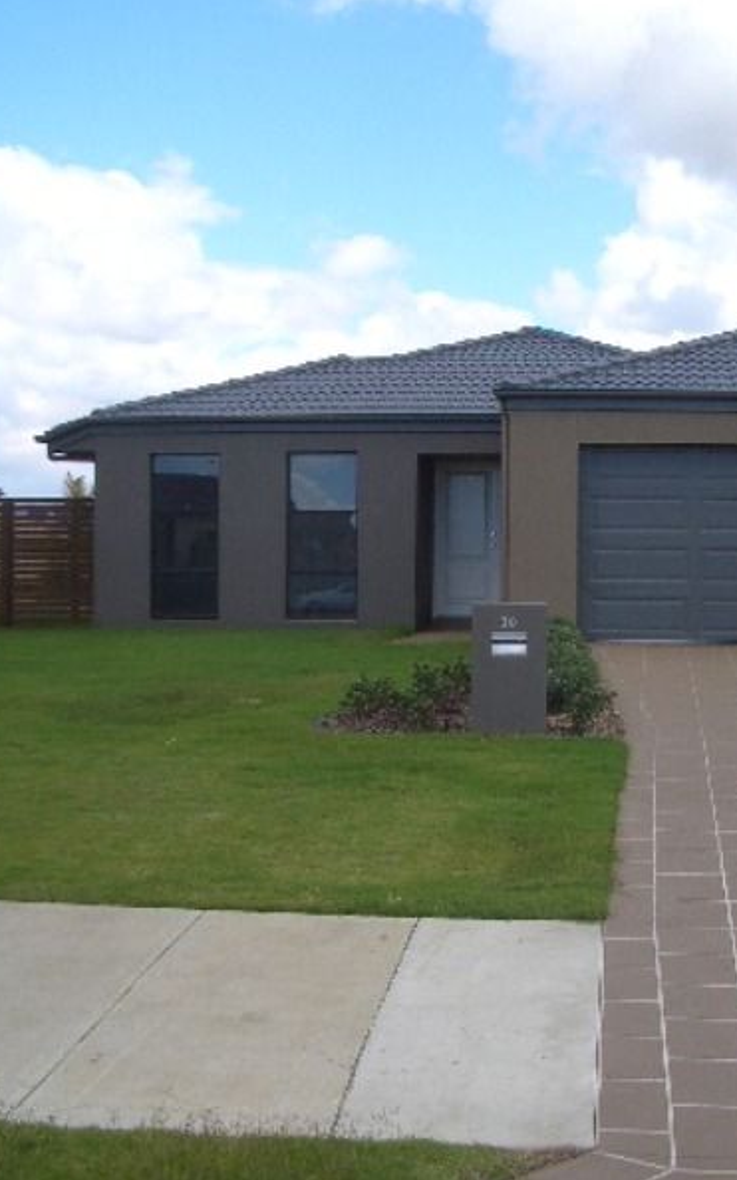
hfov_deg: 25.5
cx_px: 544
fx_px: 1608
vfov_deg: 40.3
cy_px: 590
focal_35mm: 50
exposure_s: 1/320
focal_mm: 5.8
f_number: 4.3
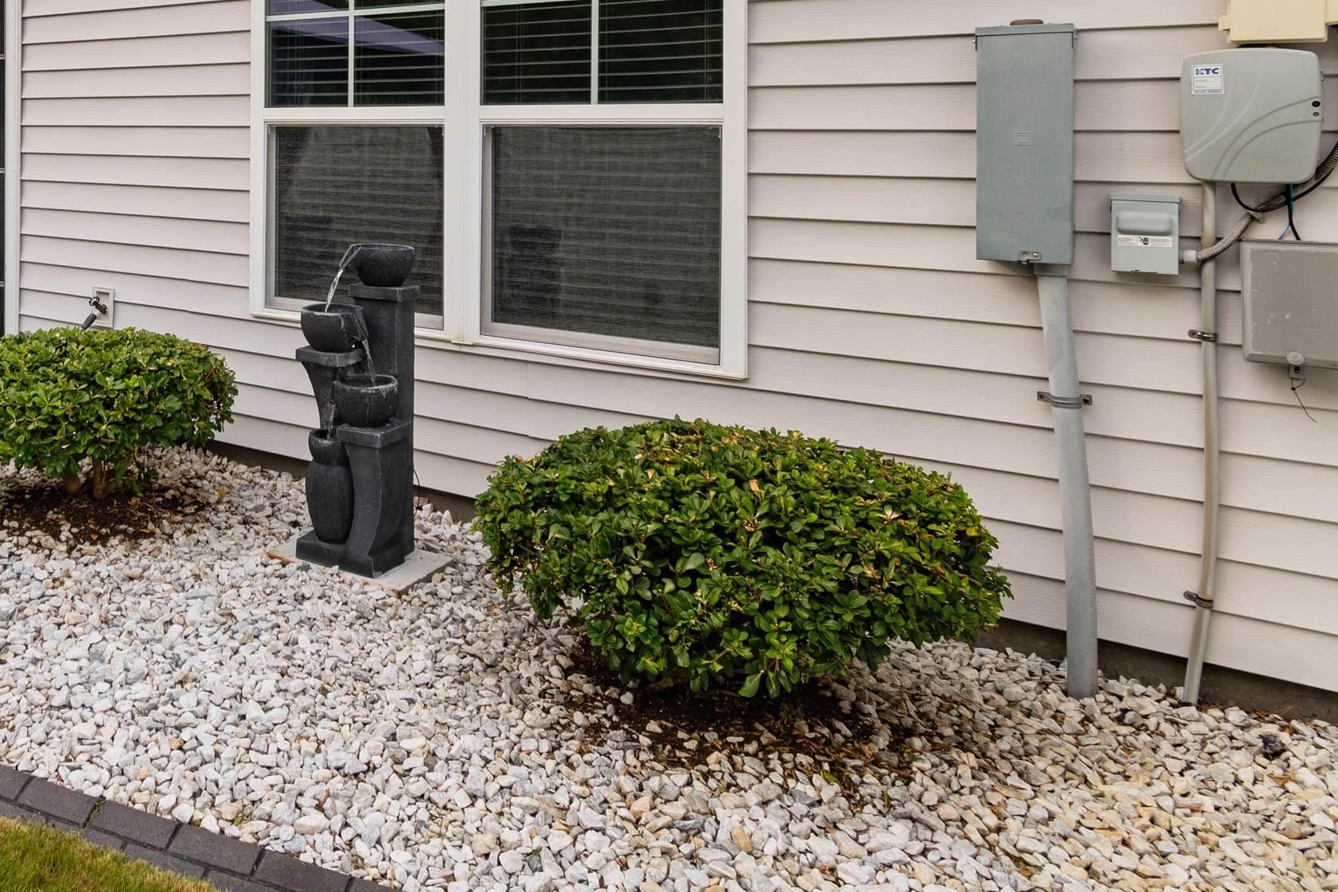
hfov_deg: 54.1
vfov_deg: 40.0
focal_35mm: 31
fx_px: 1152
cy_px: 134
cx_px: 185
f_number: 5.6
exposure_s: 1/125
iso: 100
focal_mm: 11.5
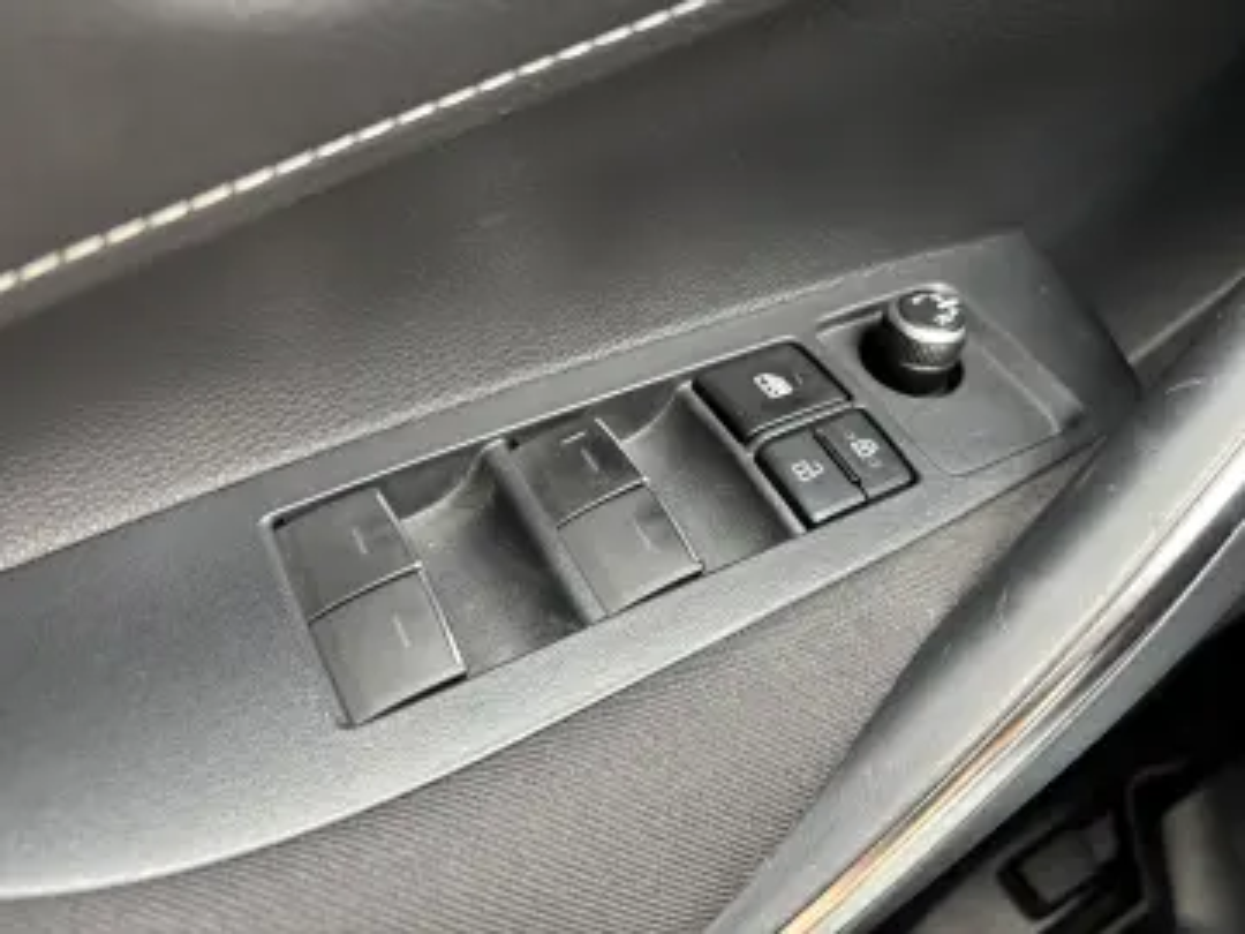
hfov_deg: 67.3
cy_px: 467
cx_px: 622
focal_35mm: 26
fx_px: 935
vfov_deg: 53.1
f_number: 1.6
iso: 200
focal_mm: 5.96
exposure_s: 1/60
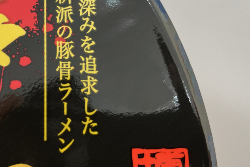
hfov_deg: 36.0
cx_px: 63
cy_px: 66
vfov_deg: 25.0
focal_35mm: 54
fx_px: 375
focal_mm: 4.2
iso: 80
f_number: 1.6
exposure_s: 1/120
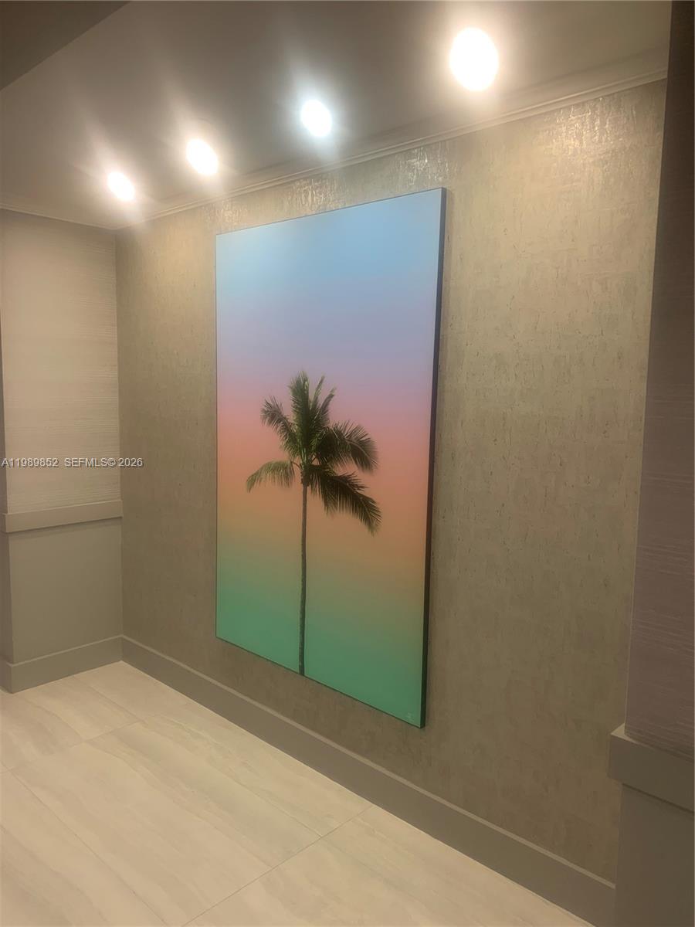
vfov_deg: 67.3
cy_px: 464
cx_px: 348
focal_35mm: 26
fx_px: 696
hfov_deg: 53.1
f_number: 1.8
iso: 64
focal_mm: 4.25
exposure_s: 1/60
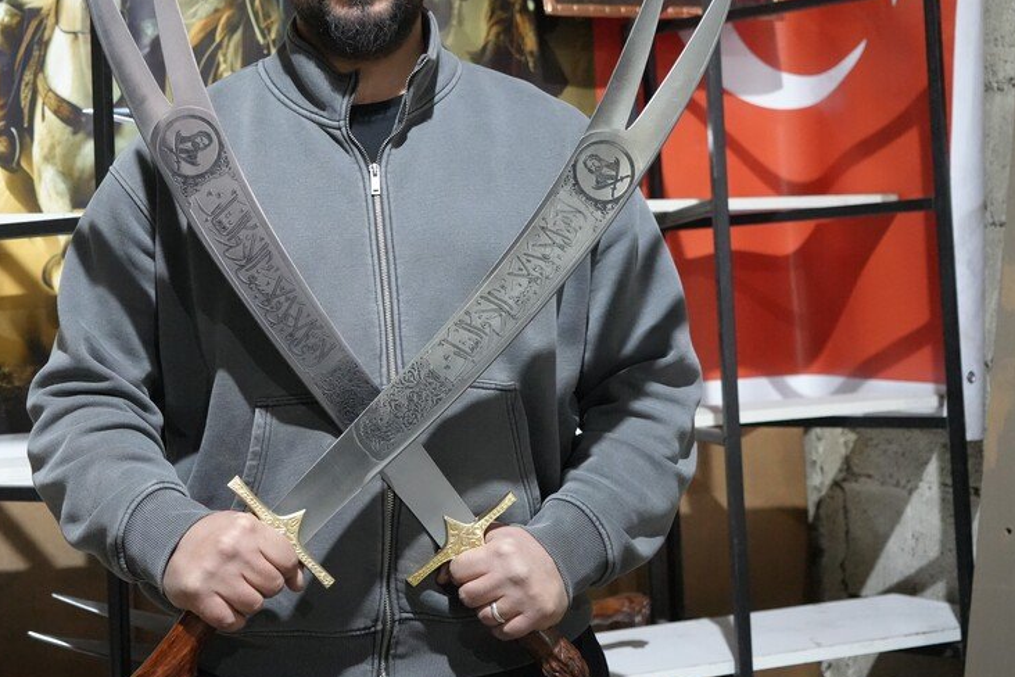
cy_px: 219
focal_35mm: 59
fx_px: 1663
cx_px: 336
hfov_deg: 33.6
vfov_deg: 22.9
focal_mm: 40
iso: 8000
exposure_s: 1/160
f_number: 4
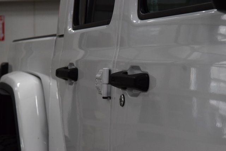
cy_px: 76
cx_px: 113
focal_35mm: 105
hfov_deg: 19.5
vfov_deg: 13.0
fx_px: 659
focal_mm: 70
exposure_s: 1/125
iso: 1600
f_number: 7.1
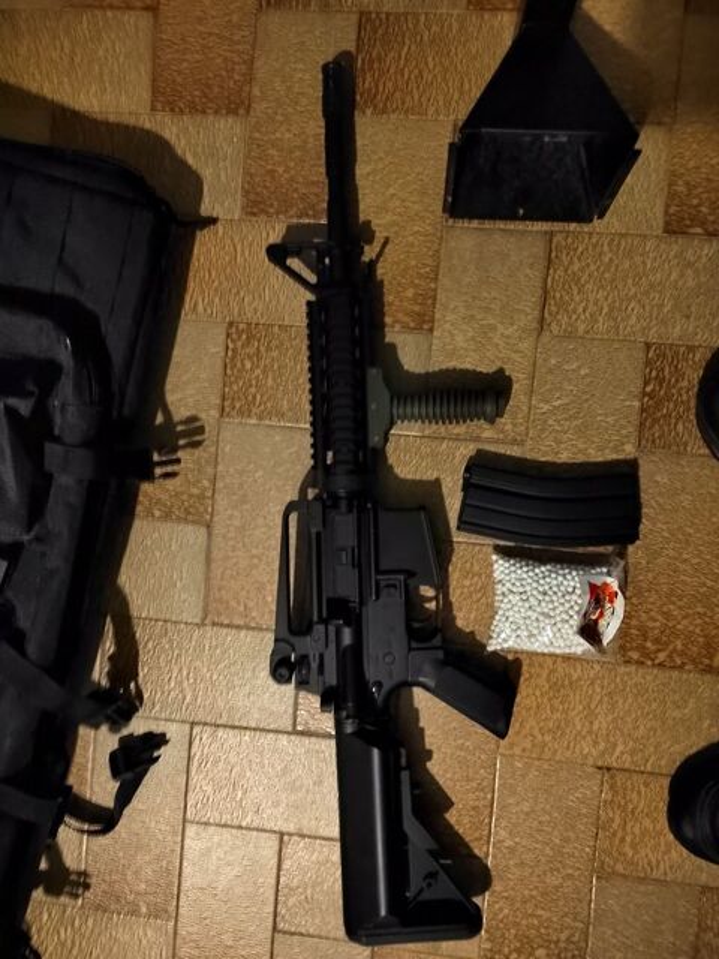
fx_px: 637
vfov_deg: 73.9
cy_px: 480
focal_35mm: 23
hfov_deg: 58.9
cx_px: 360
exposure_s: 1/16.7
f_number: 1.9
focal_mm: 5.52
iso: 6080
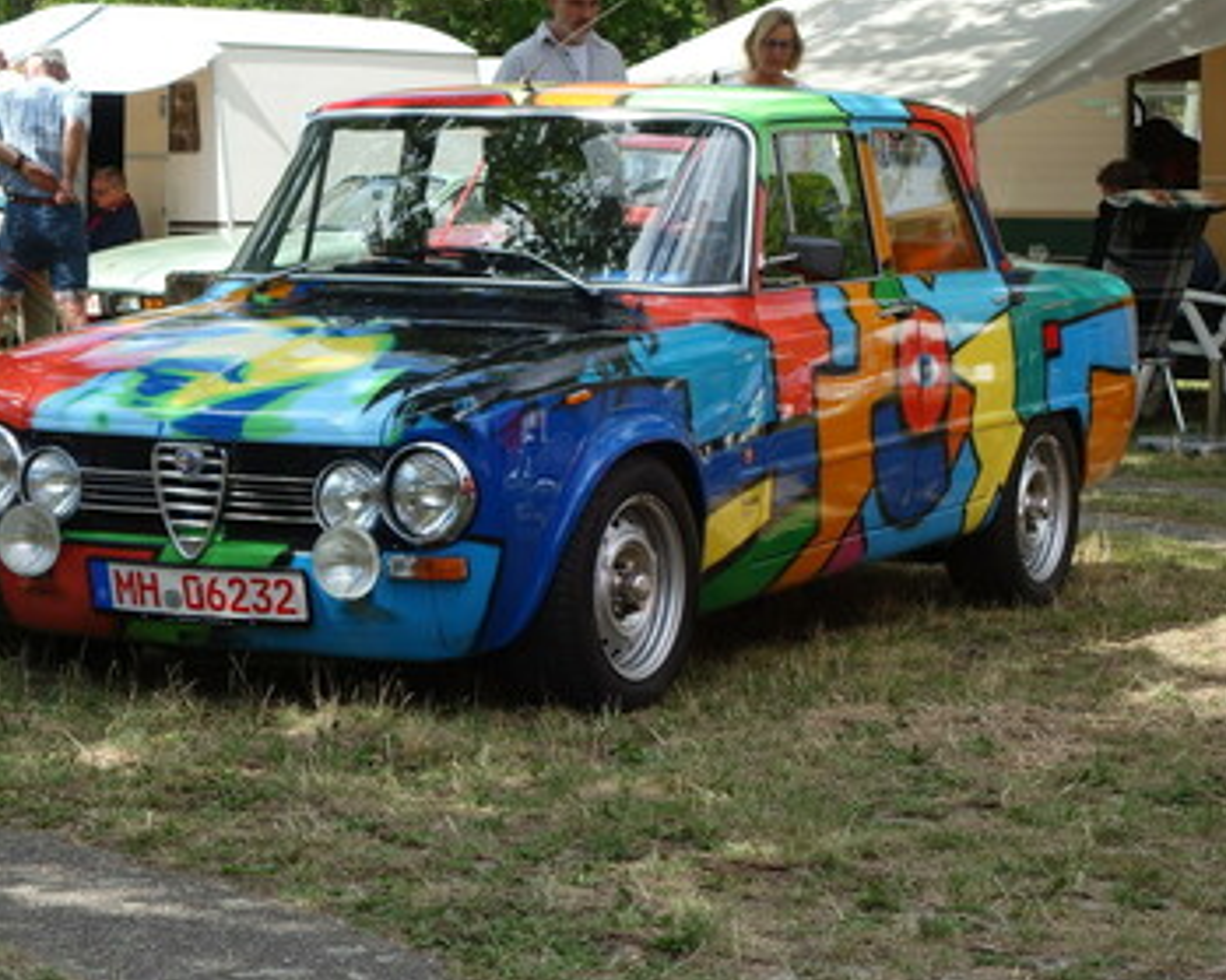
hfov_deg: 15.9
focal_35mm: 121
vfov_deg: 12.7
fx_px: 4389
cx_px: 601
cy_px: 404
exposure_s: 1/250
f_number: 5.6
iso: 125
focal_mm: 27.86
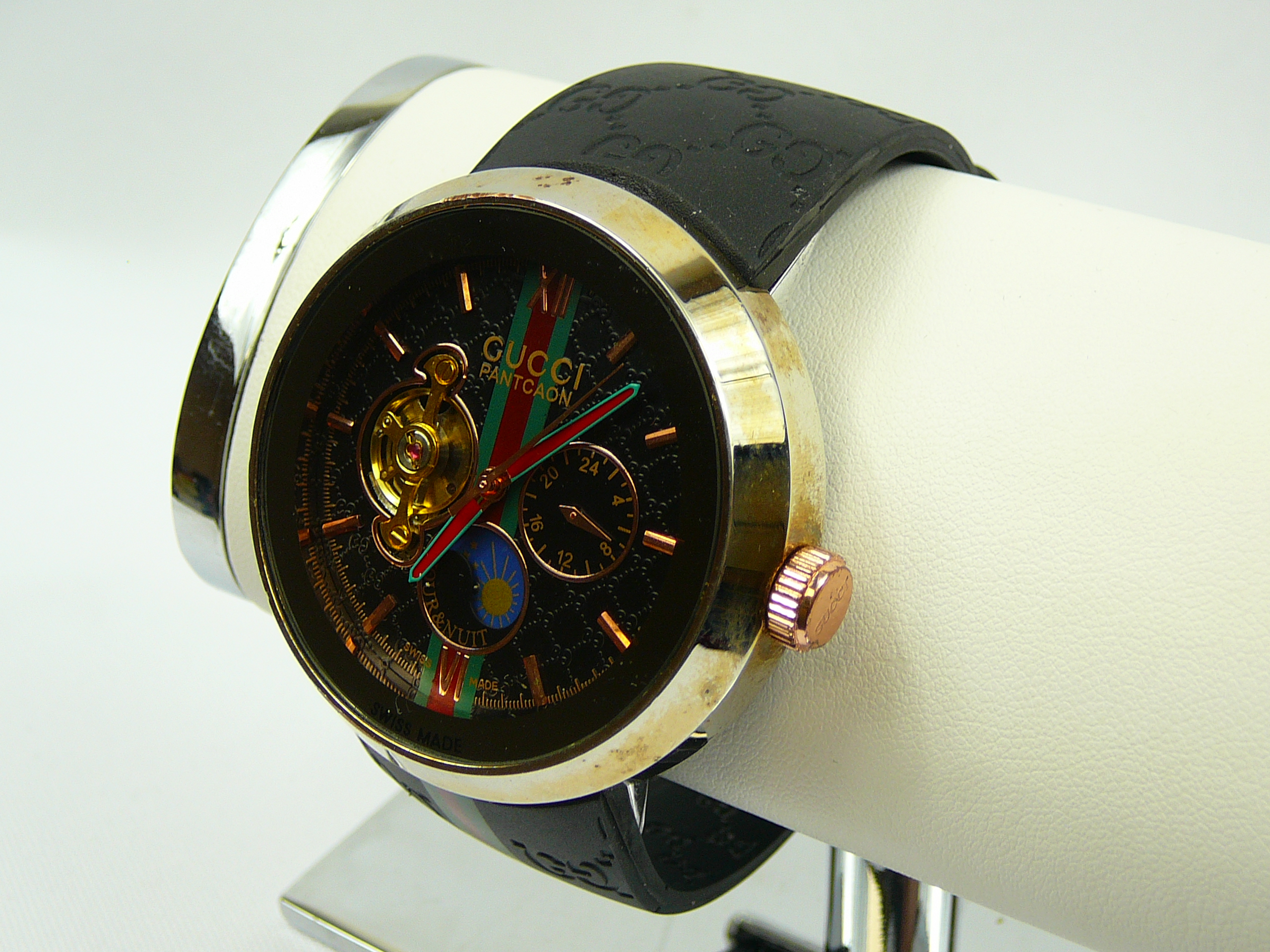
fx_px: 2165
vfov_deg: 24.8
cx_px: 635
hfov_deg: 32.7
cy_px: 476
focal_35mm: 59
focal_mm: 8.7
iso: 80
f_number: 3.5
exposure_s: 1/40
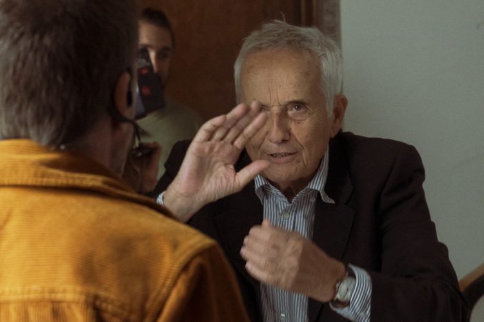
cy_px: 161
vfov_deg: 19.4
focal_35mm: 70
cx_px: 242
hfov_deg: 28.9
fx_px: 940
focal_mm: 70
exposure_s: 1/160
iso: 6400
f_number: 5.6
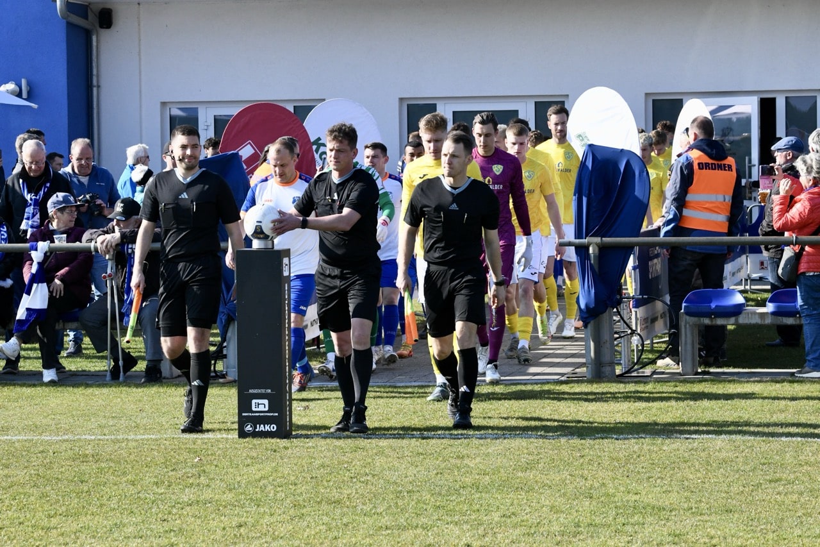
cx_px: 410
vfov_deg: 12.4
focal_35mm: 110
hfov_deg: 18.6
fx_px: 2505
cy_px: 274
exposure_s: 1/1600
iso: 2500
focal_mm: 110
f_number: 11
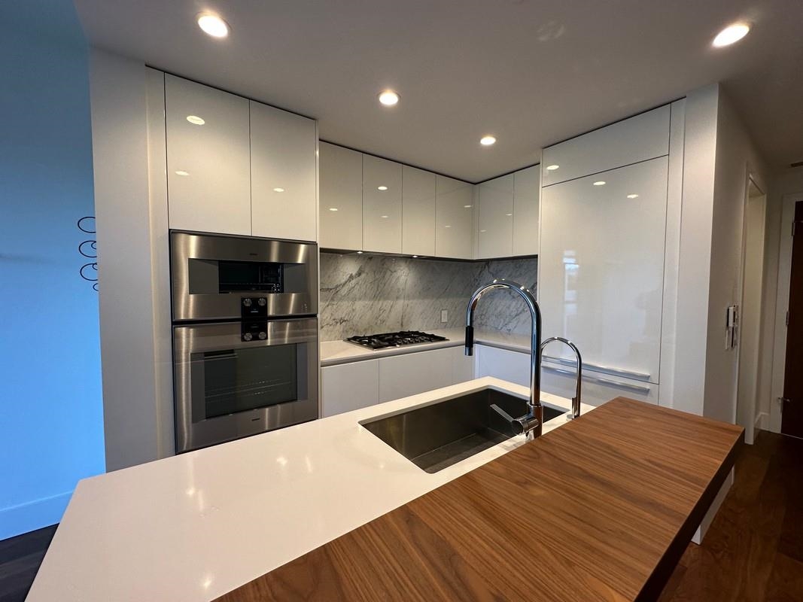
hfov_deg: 102.1
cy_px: 301
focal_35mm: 14
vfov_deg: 85.7
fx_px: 325
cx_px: 402
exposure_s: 1/120
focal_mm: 2.22
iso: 160
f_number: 2.2
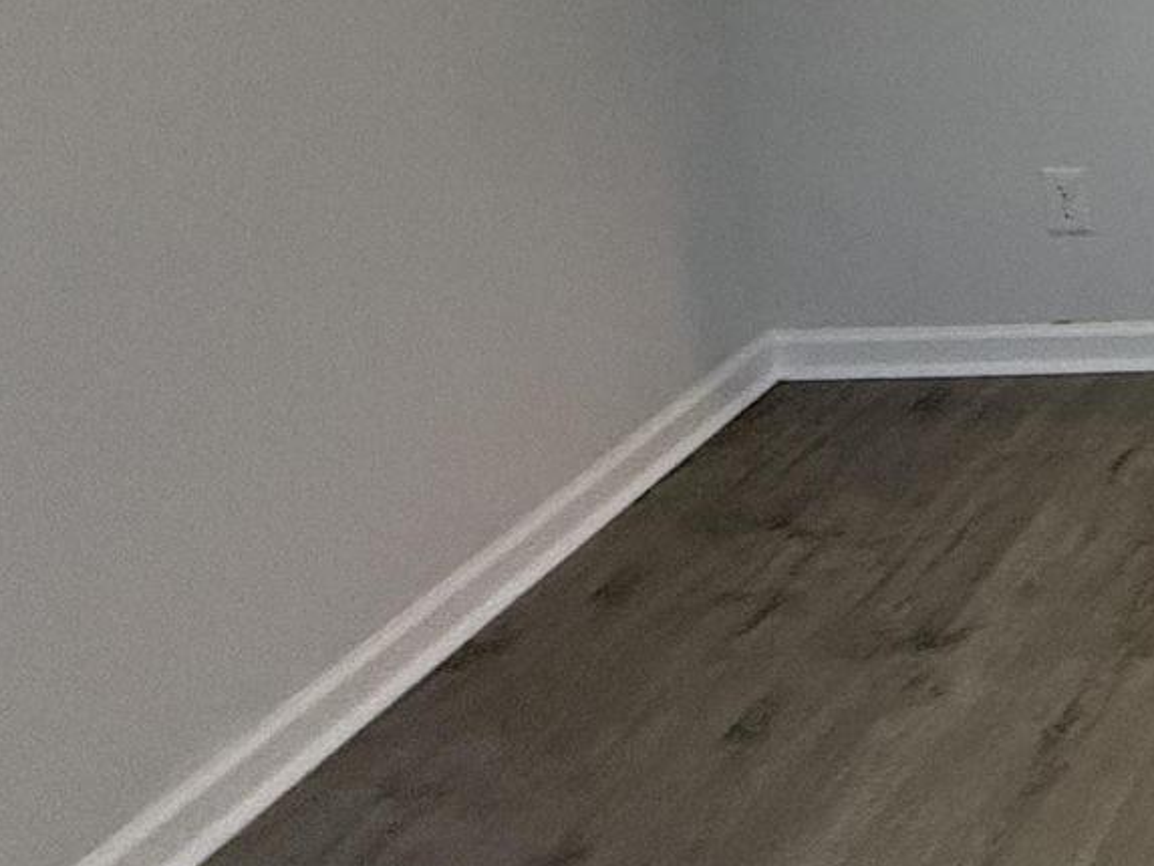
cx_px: 1853
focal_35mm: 50
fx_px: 1667
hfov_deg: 25.3
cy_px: -113
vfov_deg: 26.5
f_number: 2.2
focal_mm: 2.22
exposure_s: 1/120
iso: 400
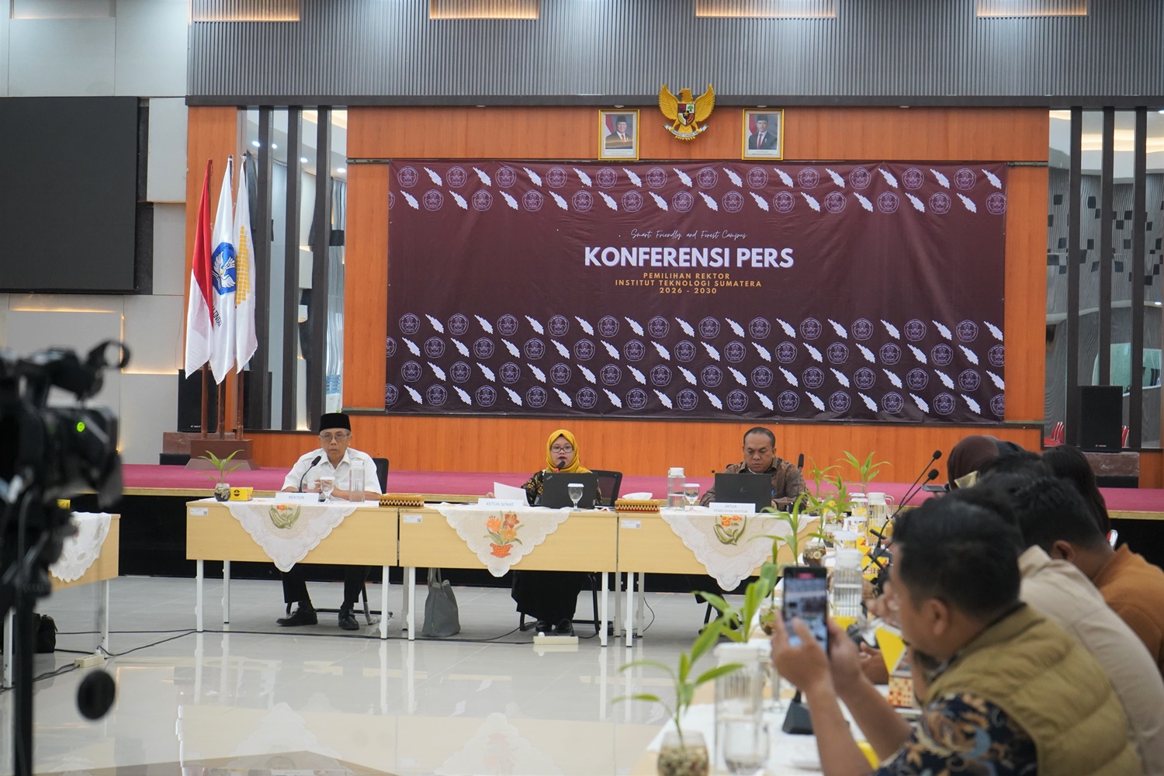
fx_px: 2263
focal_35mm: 70
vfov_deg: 19.5
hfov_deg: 28.8
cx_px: 582
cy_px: 388
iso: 4000
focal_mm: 70
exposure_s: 1/160
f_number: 5.6
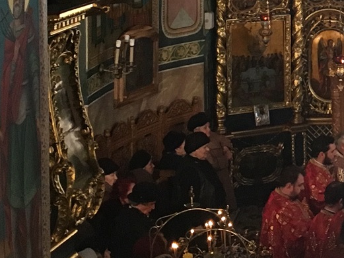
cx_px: 466
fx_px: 1162
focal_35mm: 117
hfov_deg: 15.9
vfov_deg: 12.2
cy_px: -89
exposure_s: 1/33
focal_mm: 4.15
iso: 160
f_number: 2.2
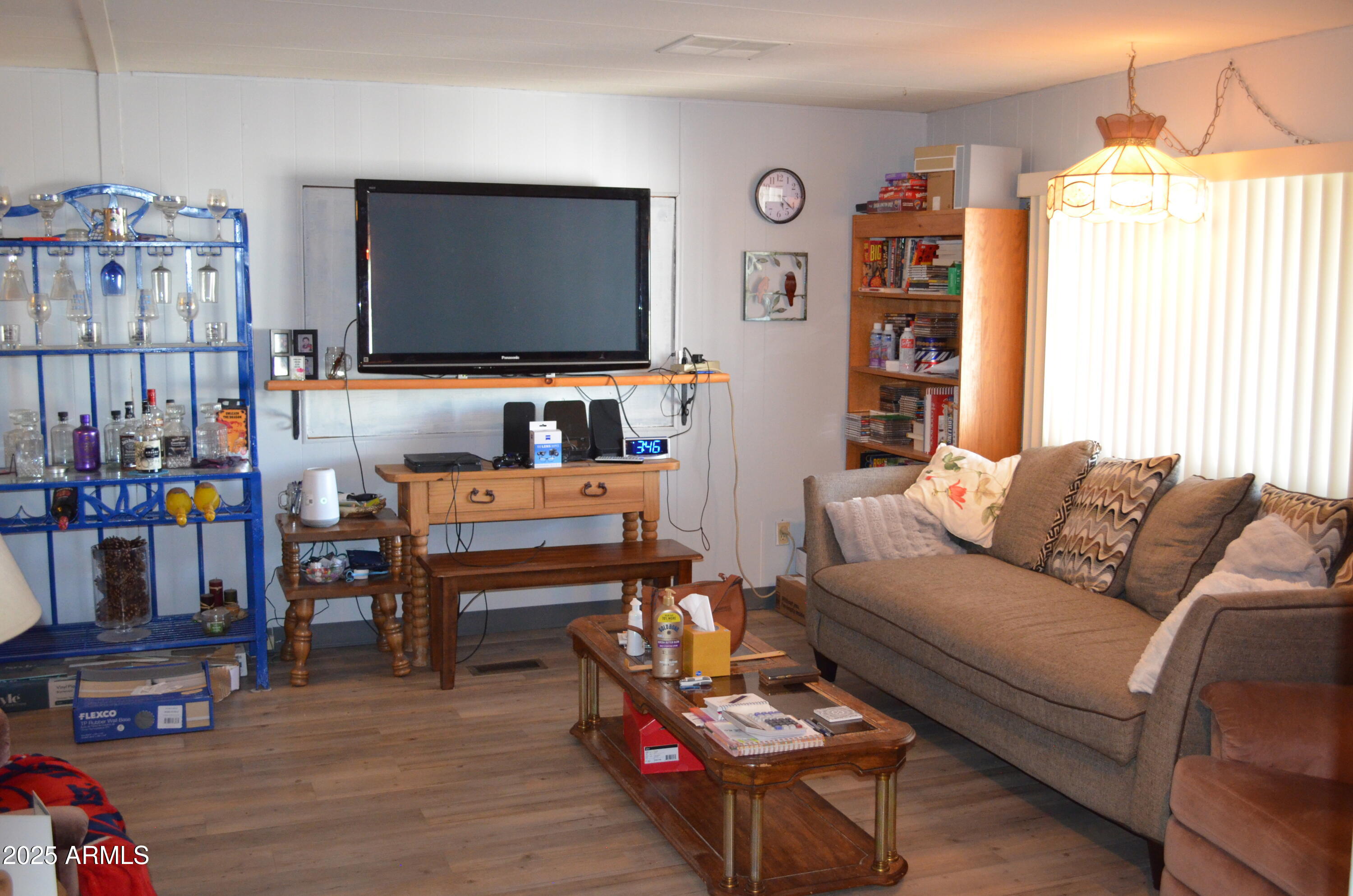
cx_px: 676
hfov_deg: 53.2
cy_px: 448
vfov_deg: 36.7
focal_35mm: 36
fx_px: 1350
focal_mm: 24
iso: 2500
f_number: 4
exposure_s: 1/60
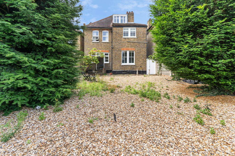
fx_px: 98
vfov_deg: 77.3
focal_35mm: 15
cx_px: 118
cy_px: 78
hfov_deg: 100.4
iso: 200
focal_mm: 10
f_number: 2.8
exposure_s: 1/800
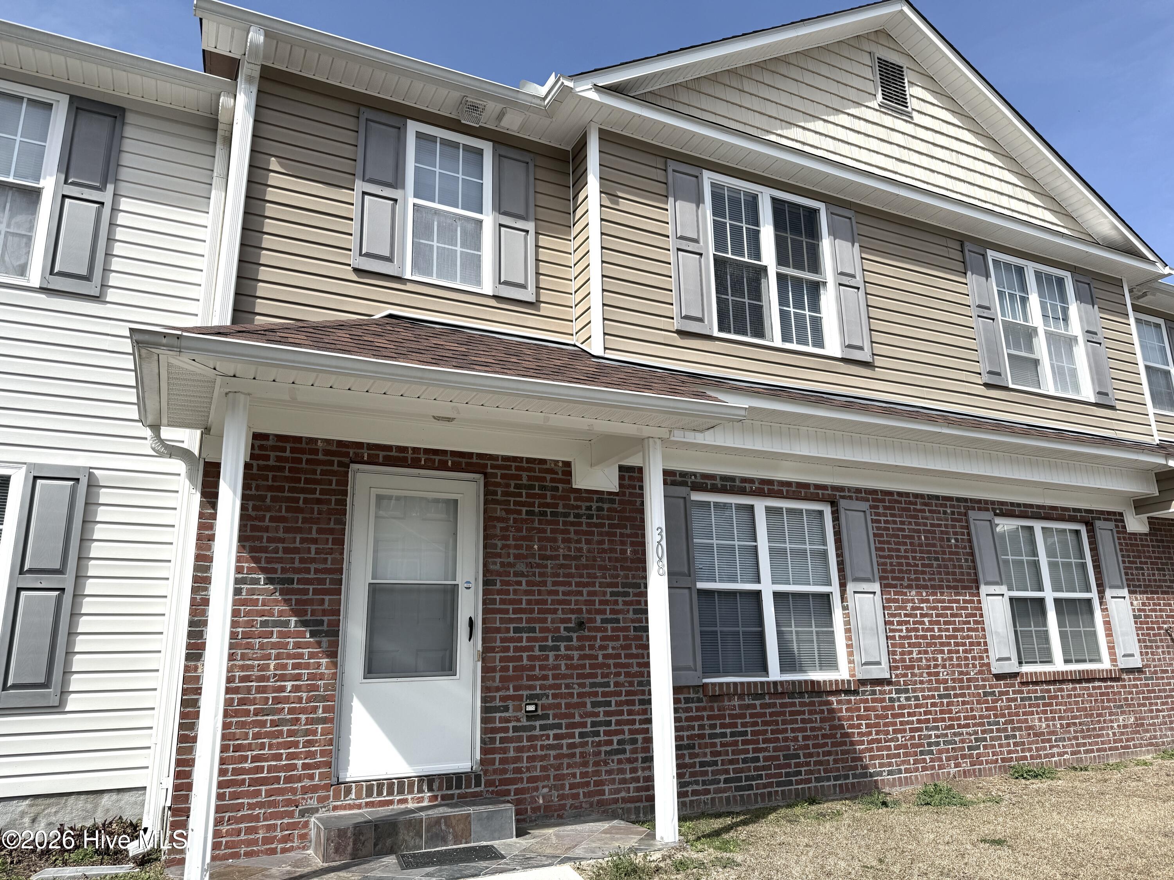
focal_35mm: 24
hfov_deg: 71.6
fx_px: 814
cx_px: 587
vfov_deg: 56.8
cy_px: 440
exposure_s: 1/4167
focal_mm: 6.76
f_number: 1.78
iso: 80
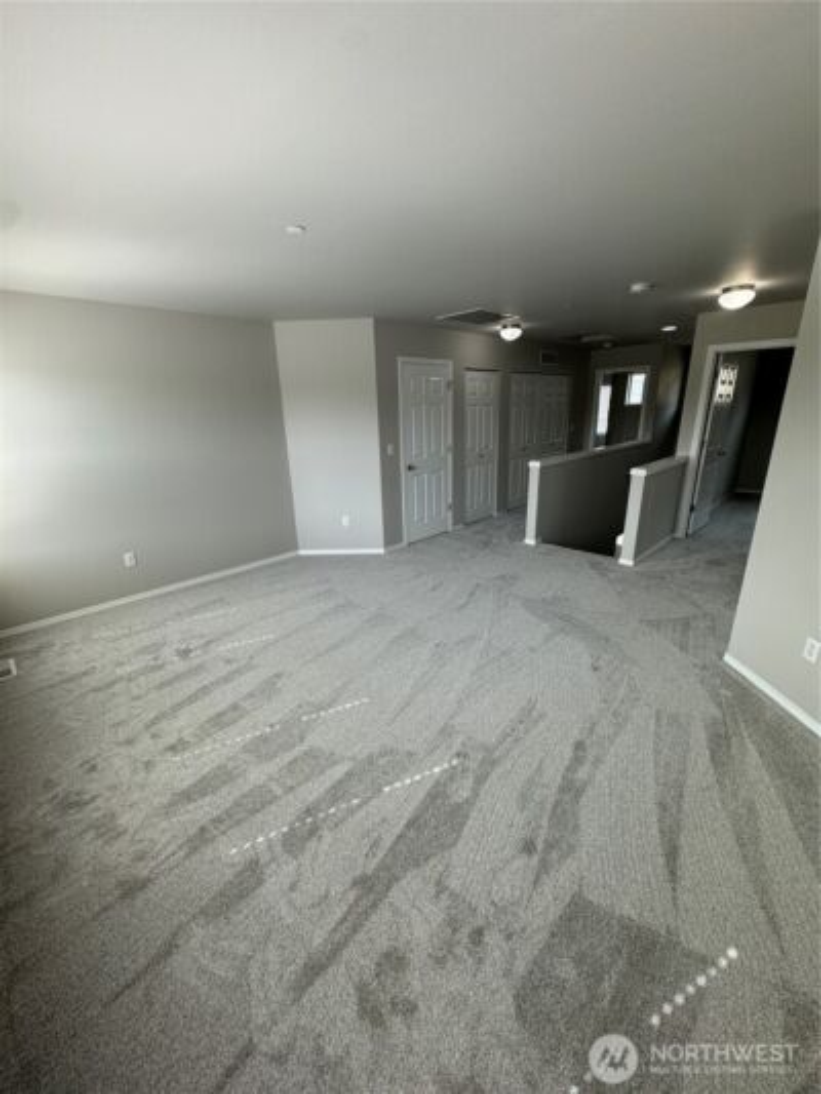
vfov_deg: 102.1
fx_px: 443
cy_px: 547
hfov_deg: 85.7
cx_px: 410
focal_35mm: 14
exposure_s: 1/120
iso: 64
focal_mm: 2.22
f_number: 2.2
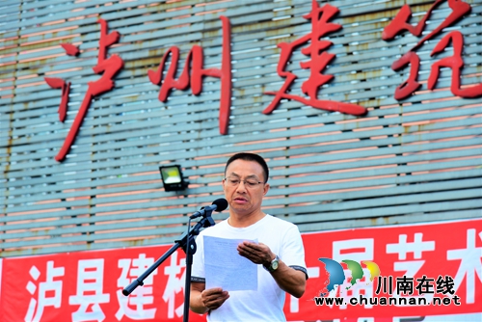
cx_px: 241
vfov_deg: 12.2
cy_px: 161
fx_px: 1500
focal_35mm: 112
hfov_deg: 18.3
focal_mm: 112
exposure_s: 1/100
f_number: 7.1
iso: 500
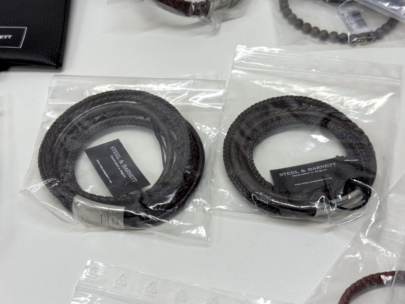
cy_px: 152
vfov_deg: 30.3
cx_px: 202
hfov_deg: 39.7
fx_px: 562
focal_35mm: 48
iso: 80
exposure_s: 1/402
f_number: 1.78
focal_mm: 6.76
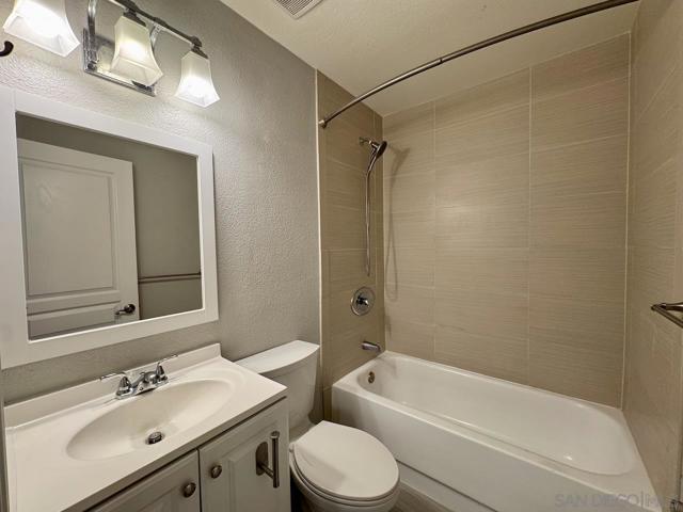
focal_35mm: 14
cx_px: 342
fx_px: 276
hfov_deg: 102.1
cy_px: 256
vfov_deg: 85.7
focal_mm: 2.22
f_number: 2.2
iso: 160
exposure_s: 1/120
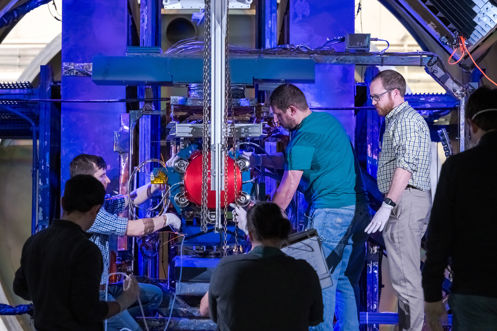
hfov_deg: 15.2
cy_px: 166
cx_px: 248
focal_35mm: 135
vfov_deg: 10.2
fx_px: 1864
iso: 6400
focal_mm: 135
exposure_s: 1/100
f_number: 5.6
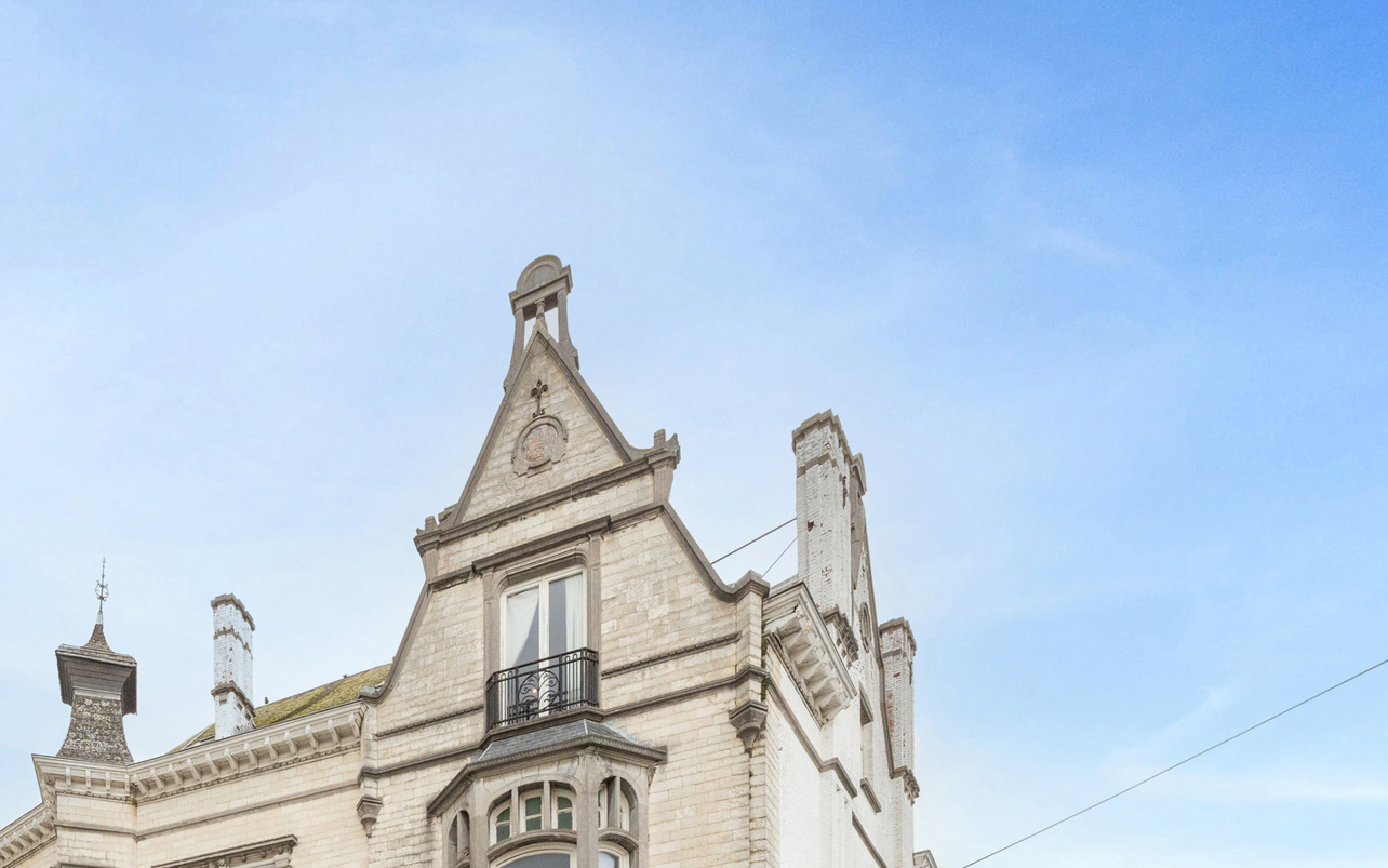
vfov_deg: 46.5
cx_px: 269
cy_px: 769
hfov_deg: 67.4
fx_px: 908
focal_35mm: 24
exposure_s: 1/250
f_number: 11
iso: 1000
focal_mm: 14
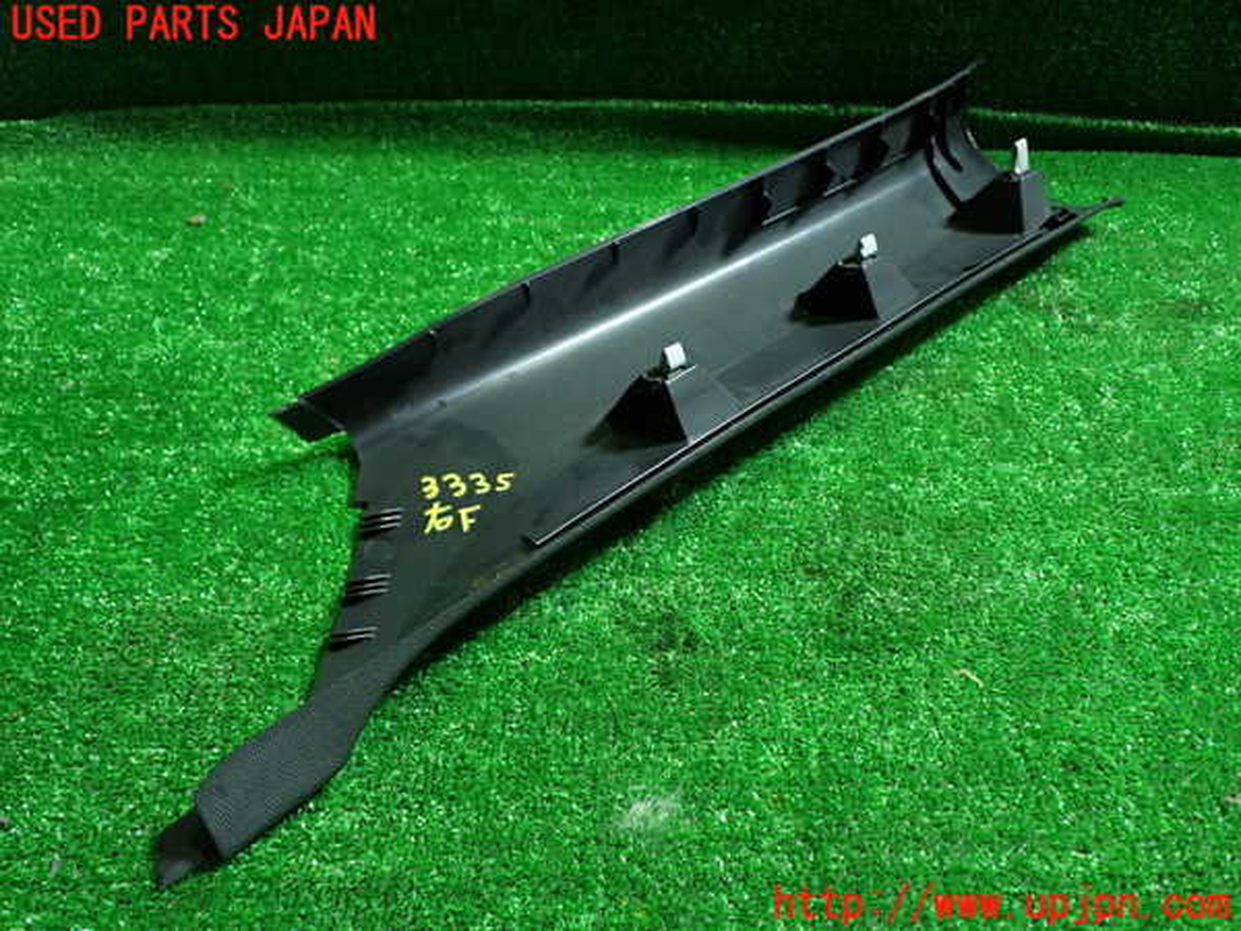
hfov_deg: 56.8
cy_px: 466
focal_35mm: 32
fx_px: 1147
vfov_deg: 44.2
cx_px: 620
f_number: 2.4
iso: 320
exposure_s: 1/30
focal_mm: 5.79
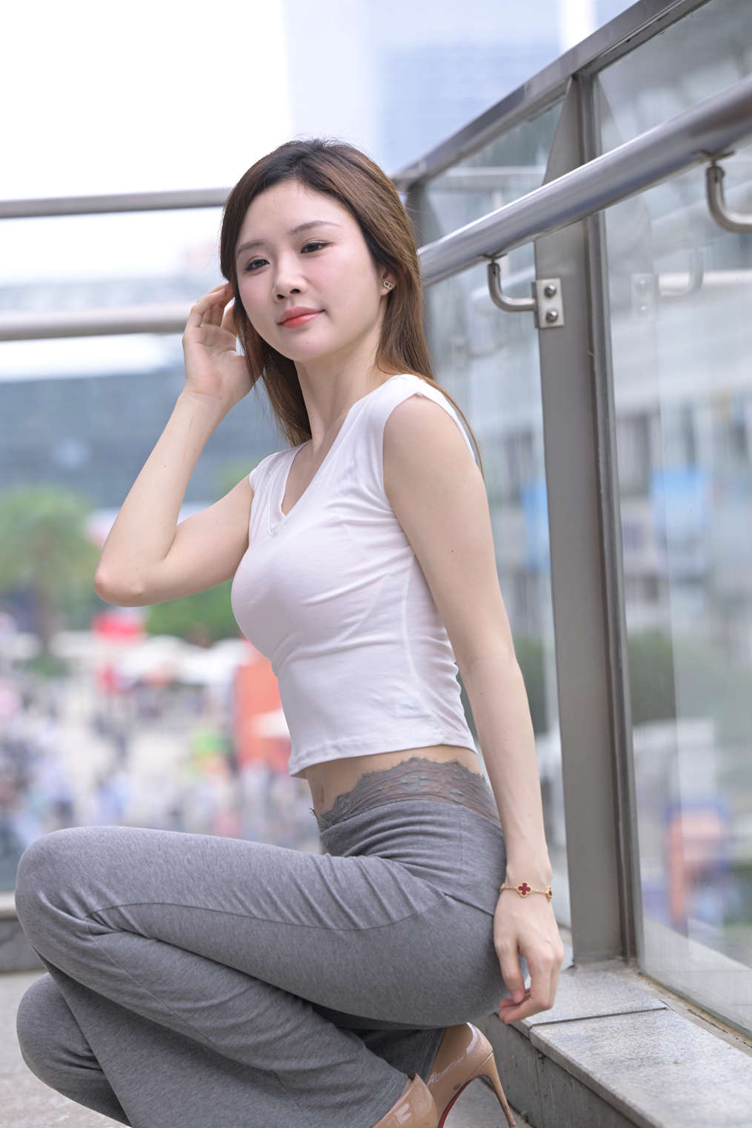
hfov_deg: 10.5
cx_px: 326
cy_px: 645
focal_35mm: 130
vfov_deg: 15.8
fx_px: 4074
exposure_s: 1/400
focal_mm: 110
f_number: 4
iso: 200
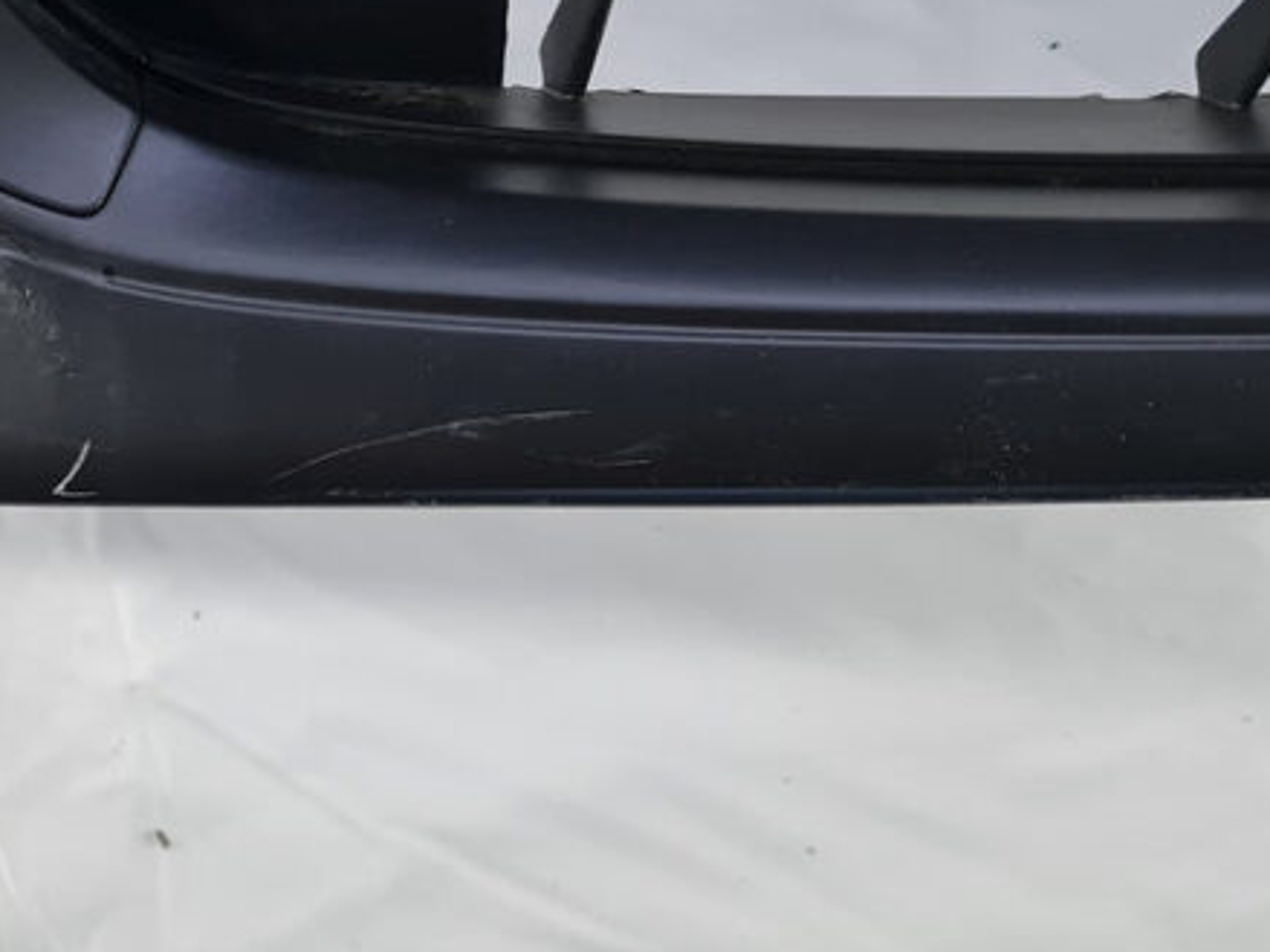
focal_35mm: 83
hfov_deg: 22.2
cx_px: -136
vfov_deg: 16.4
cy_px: -417
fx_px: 3044
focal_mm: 5.4
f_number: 1.8
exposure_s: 1/50
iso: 200
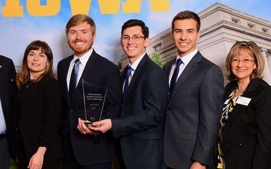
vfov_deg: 22.7
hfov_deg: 35.6
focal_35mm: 57
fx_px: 421
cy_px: 82
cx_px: 108
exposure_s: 1/125
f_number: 5
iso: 1250
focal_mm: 26
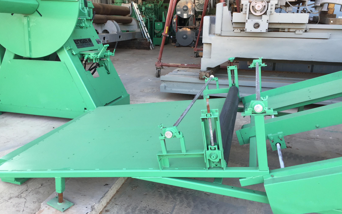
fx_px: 289
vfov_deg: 40.6
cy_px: 100
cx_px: 170
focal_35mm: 31
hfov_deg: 61.2
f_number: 2.2
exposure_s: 1/60
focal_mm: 4.15
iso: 40
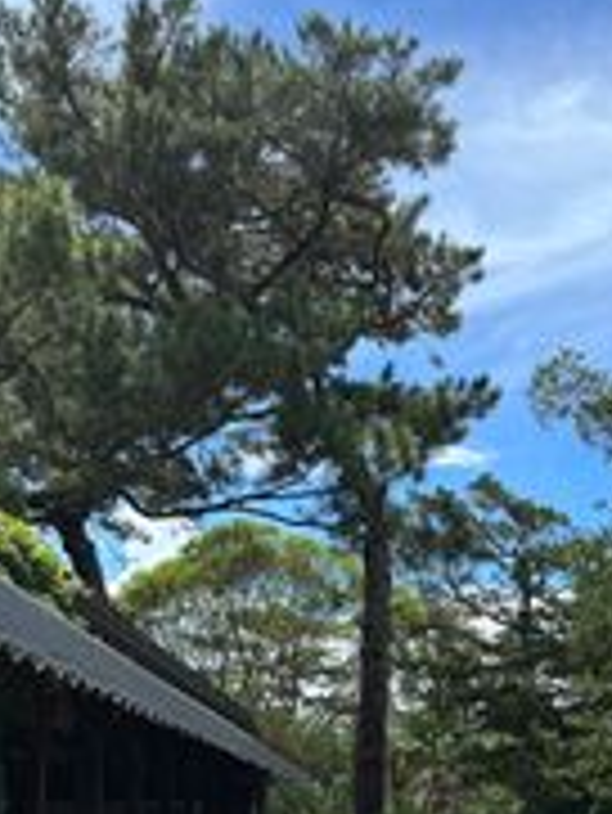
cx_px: 598
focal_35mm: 53
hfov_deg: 26.2
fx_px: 1248
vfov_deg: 34.6
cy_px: 693
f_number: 1.78
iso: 80
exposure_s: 1/3247
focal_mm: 6.86
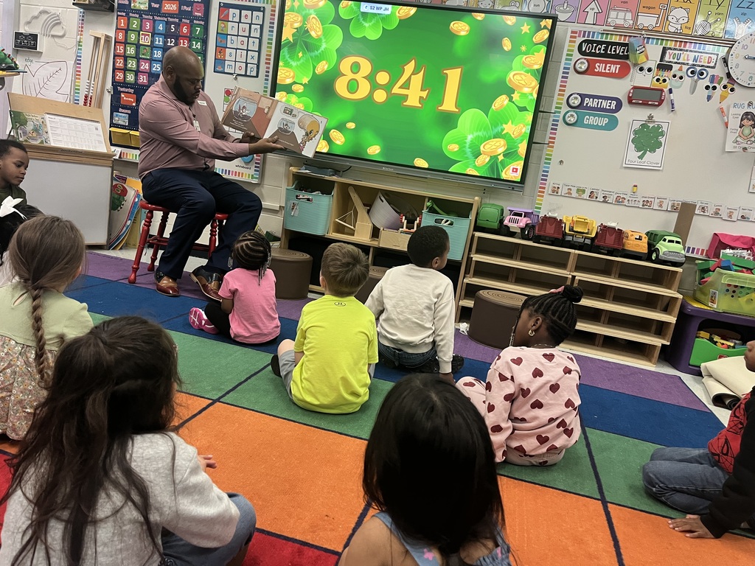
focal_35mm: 26
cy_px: 283
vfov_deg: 53.1
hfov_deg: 67.3
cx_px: 378
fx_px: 567
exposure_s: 1/60
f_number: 1.6
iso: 200
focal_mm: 5.1
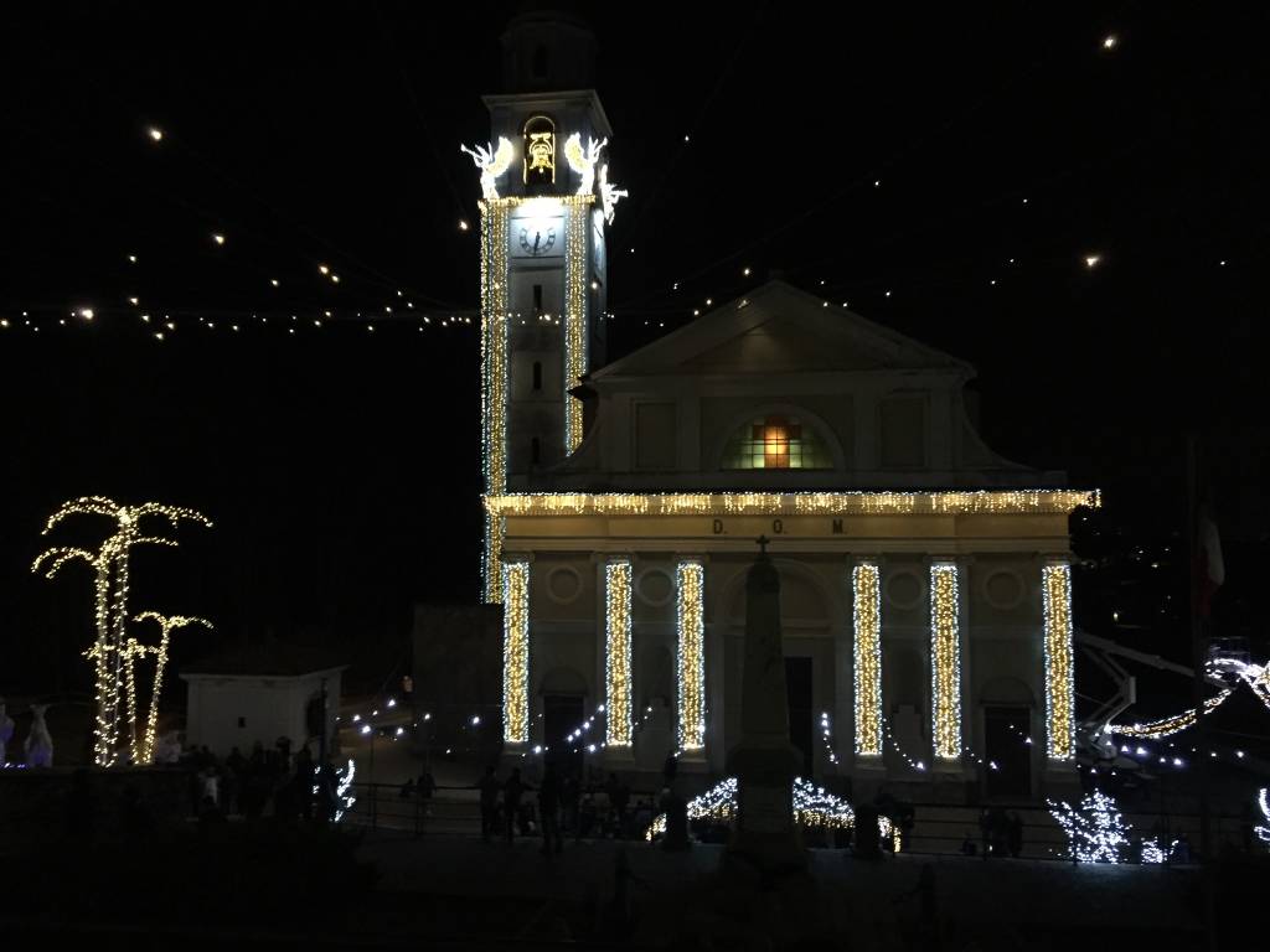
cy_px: 476
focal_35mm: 29
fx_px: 1064
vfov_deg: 48.2
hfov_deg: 61.7
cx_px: 635
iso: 500
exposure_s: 1/17
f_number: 2.2
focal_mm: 4.15
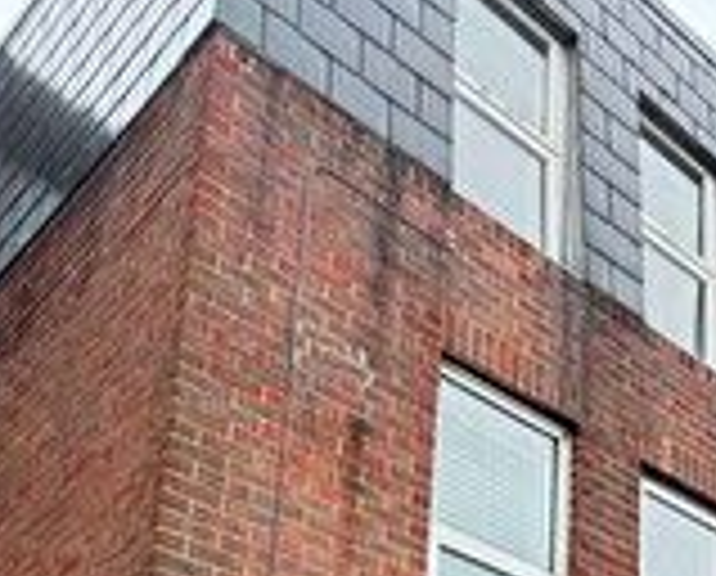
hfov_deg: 28.4
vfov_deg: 21.9
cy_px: 821
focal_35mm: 60
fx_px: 1275
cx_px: 793
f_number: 2.2
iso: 200
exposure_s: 1/121
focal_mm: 2.22
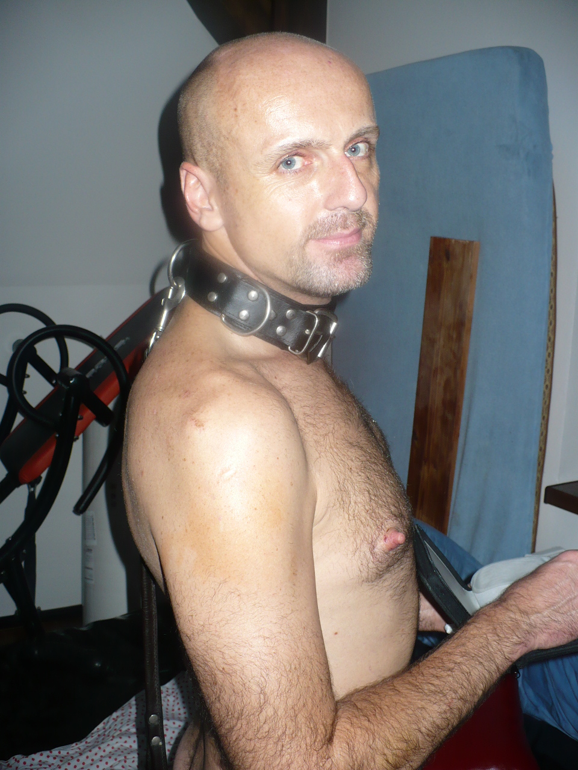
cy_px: 385
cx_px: 289
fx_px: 824
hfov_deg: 38.7
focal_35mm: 37
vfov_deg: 50.1
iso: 100
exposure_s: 1/30
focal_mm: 6.1
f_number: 2.8
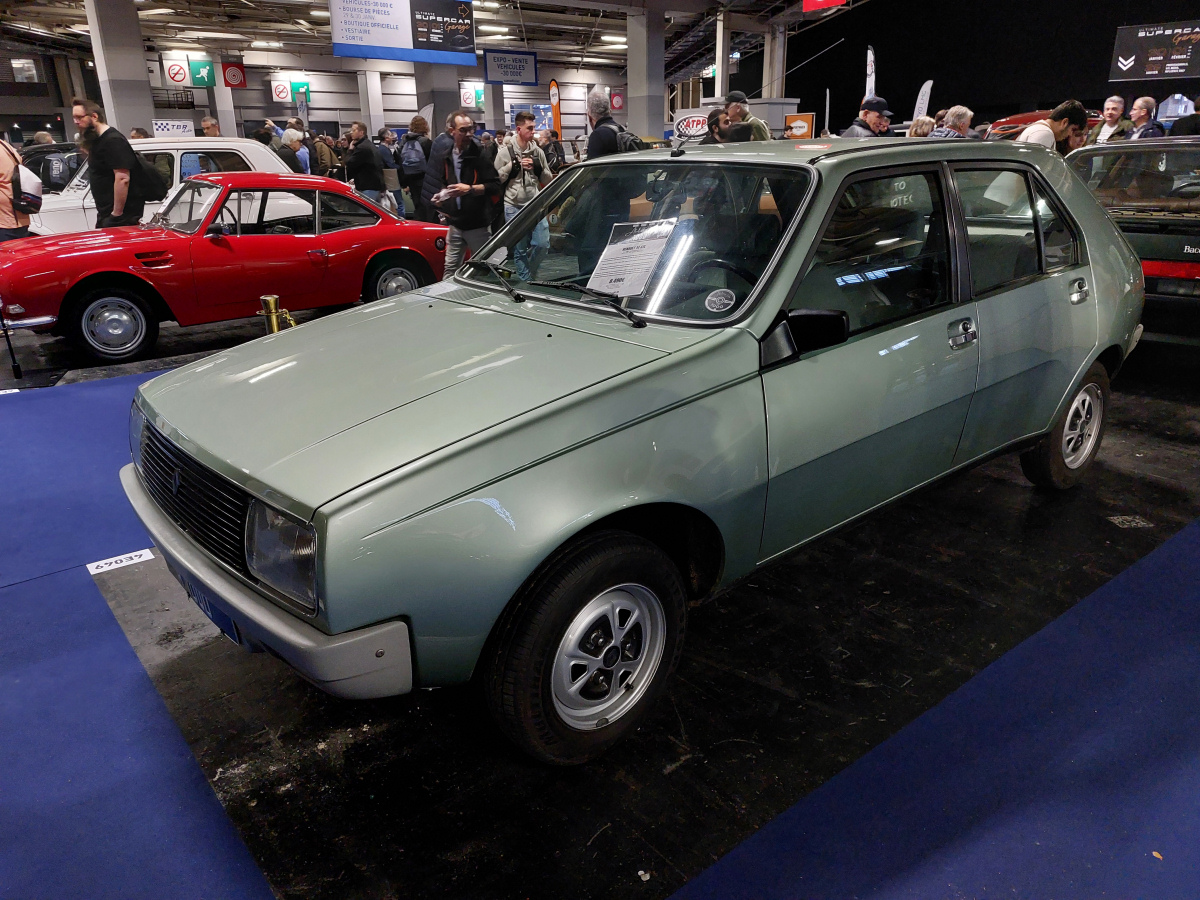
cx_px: 600
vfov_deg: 54.9
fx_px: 867
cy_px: 450
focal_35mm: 25
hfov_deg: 69.4
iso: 400
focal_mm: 5.23
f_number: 1.8
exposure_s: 1/50
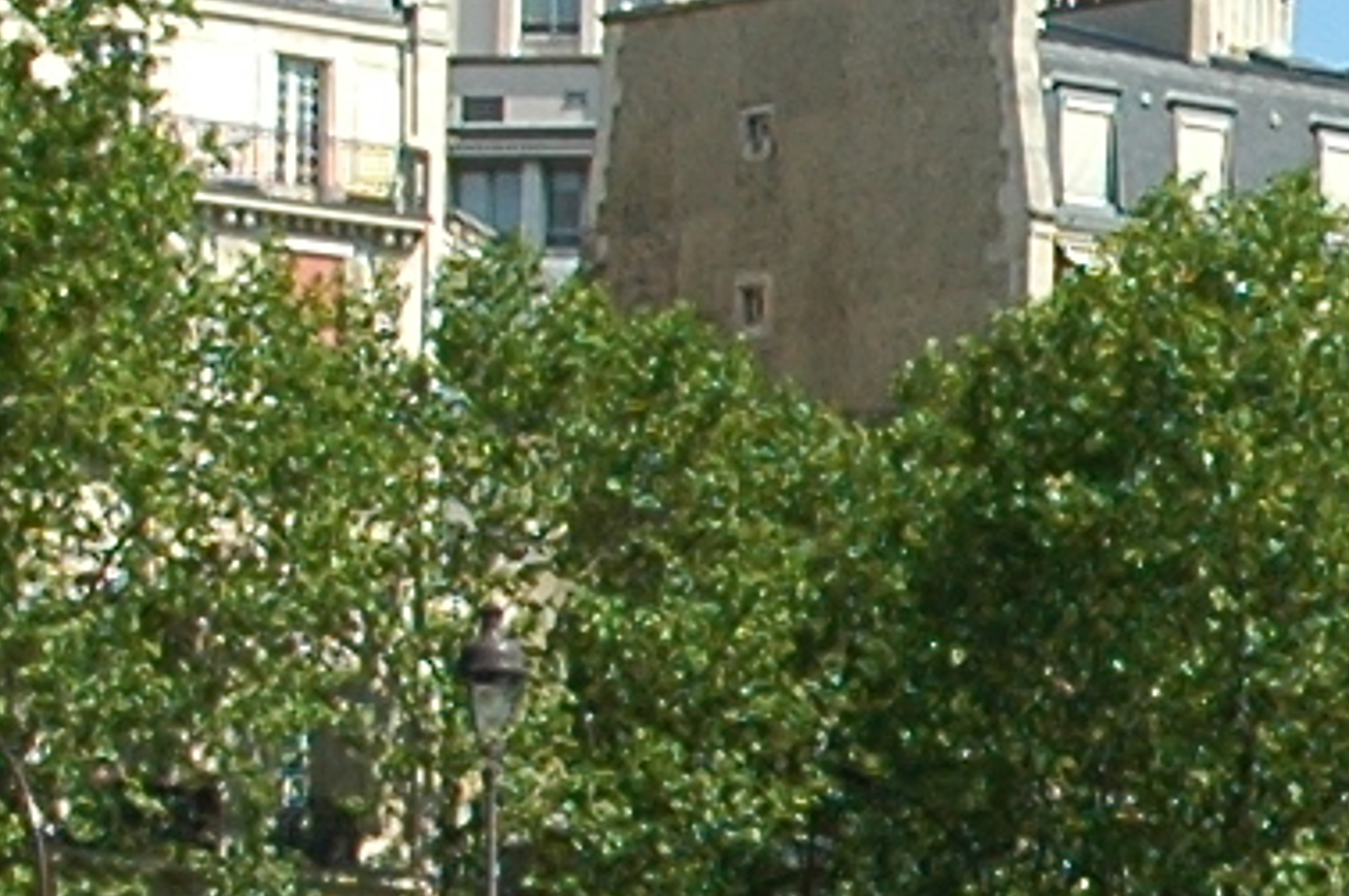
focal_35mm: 215
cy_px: 1139
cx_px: 2302
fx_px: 8046
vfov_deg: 6.3
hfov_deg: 9.2
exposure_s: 1/250
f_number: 10
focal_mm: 18
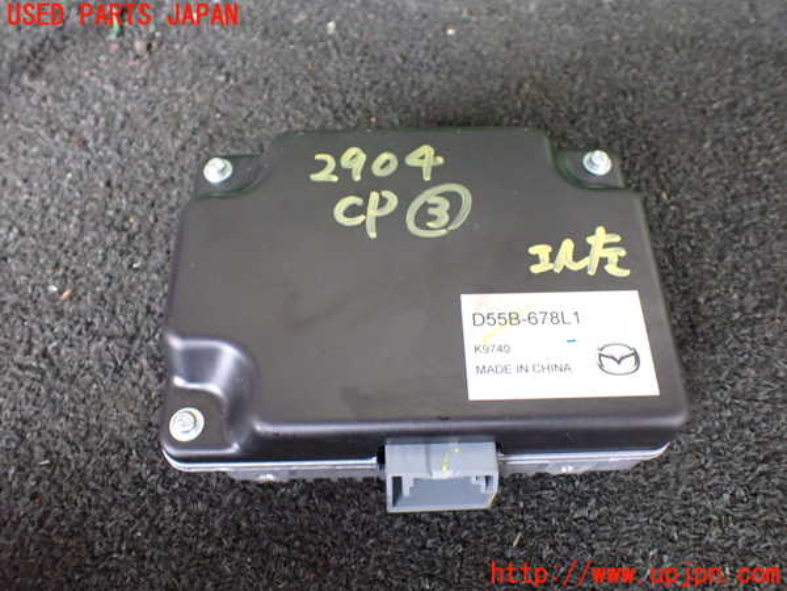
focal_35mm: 30
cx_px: 394
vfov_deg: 46.8
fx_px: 682
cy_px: 296
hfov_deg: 60.0
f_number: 2.3
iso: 800
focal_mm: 5.4
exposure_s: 1/50
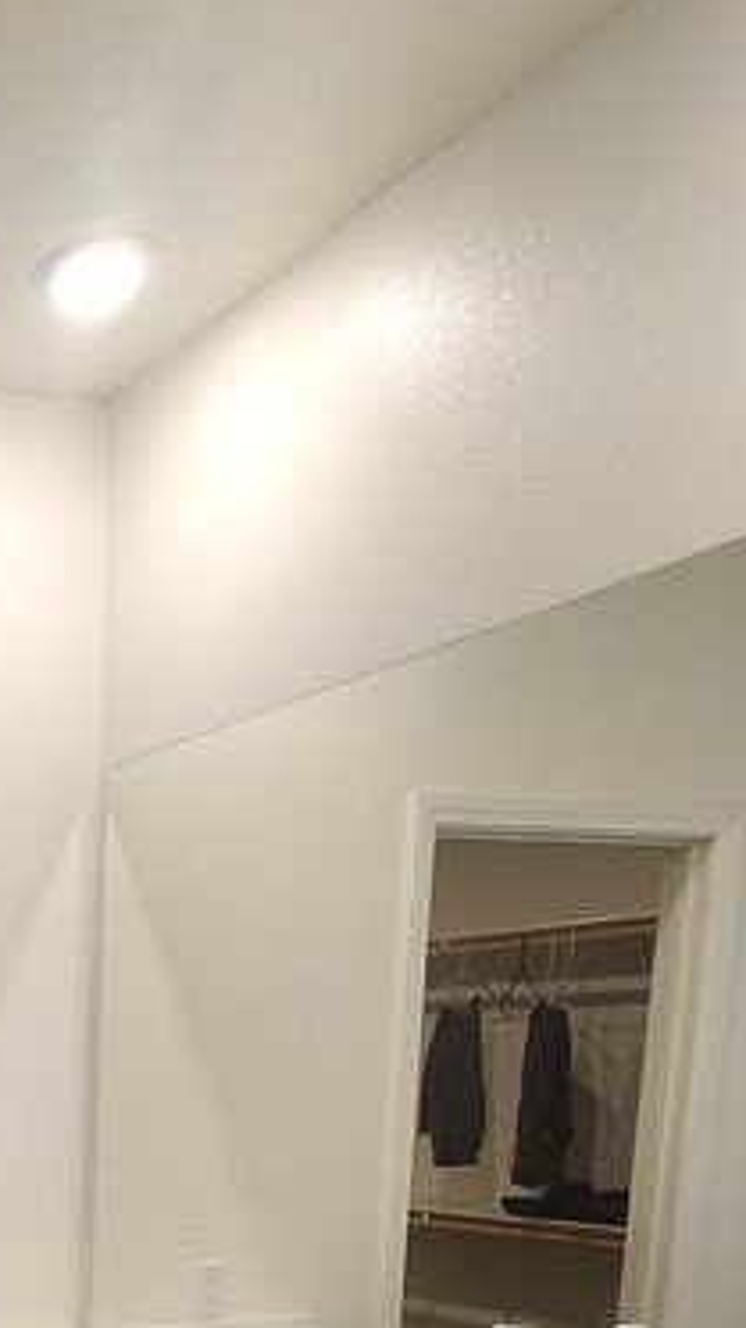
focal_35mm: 39
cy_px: 1357
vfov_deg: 43.5
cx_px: -393
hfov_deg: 23.7
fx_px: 1373
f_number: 2.2
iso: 125
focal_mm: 1.74
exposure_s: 1/60
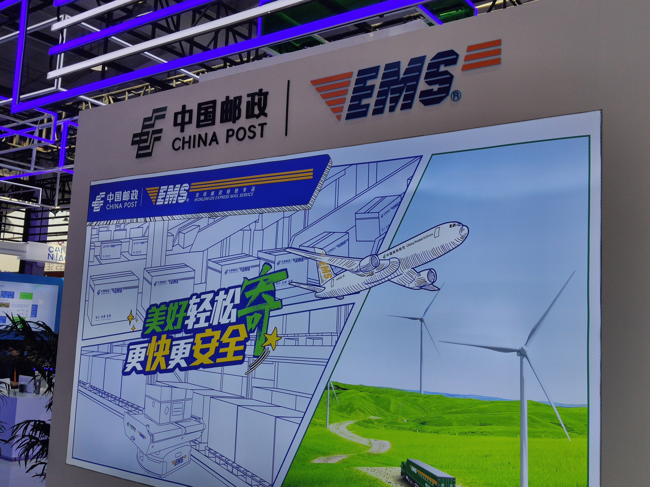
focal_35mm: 36
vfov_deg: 39.7
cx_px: 325
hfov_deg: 51.4
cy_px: 244
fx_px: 676
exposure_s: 1/1479
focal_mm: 4.75
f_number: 1.75
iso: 112
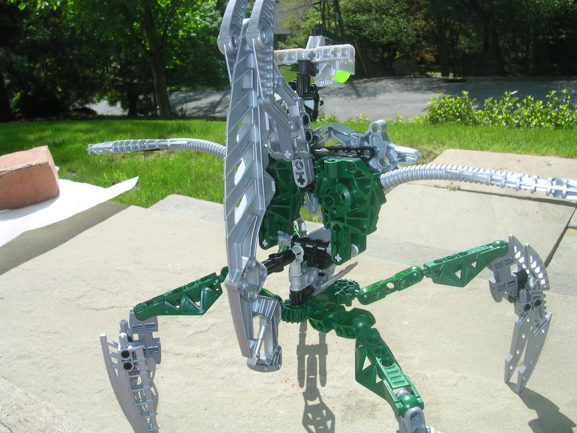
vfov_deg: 38.7
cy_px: 216
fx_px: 617
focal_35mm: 37
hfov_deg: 50.1
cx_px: 288
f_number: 4.5
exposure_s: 1/314
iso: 100
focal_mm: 5.6
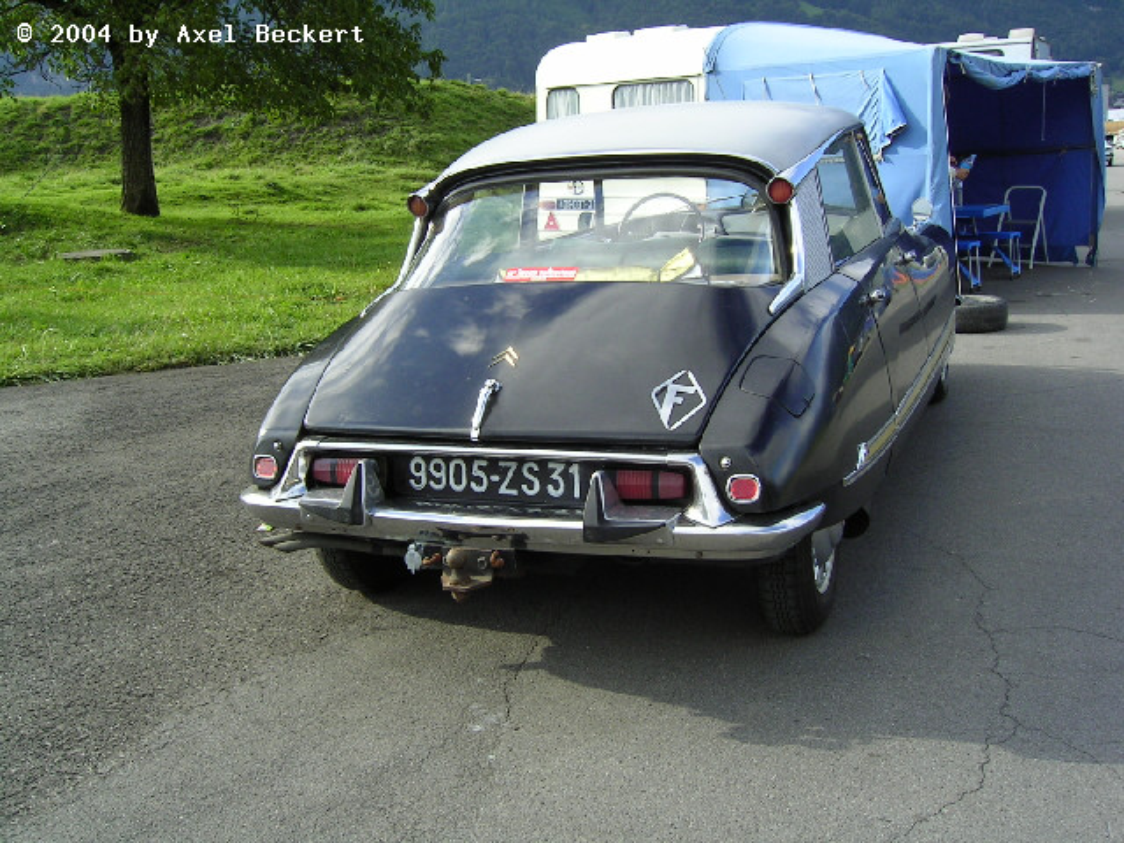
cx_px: 562
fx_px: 1169
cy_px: 422
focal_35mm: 36
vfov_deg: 39.7
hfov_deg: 51.4
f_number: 4.8
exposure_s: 1/121
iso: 50
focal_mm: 5.6
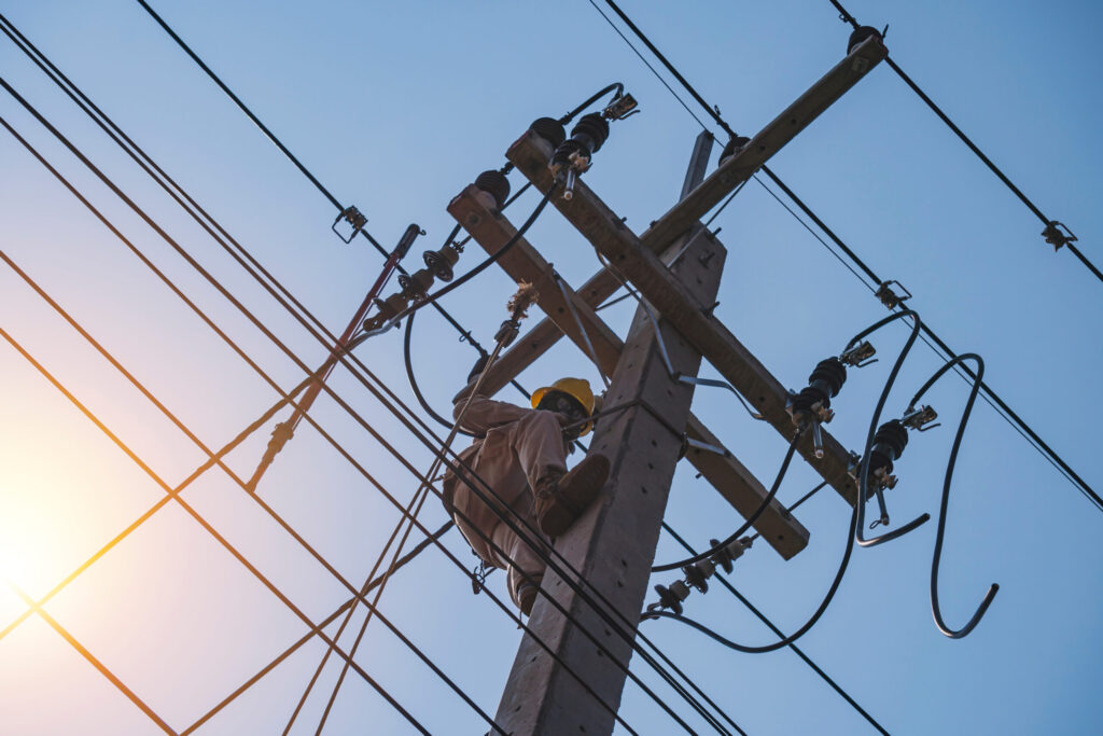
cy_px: 368
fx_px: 2528
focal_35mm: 82
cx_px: 552
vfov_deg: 16.6
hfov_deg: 24.6
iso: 100
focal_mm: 55
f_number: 8
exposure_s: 1/2500
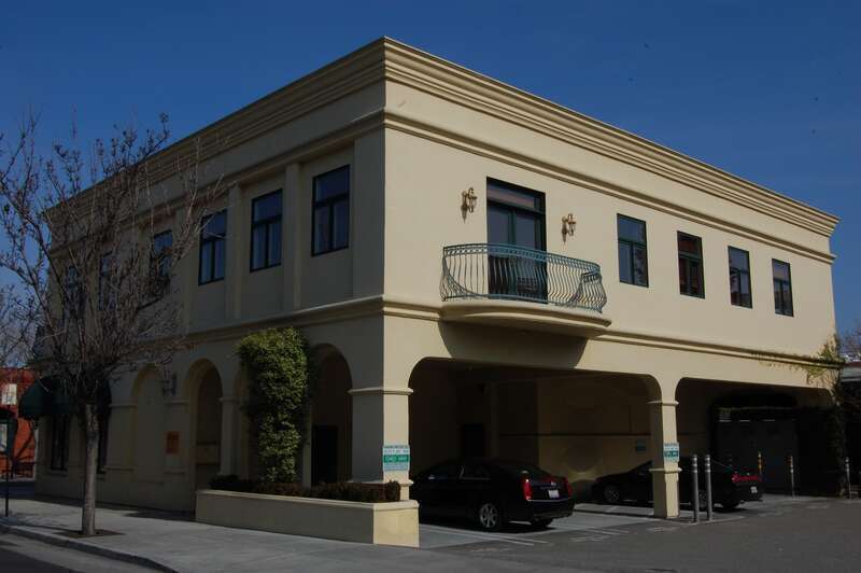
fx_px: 860
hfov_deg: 53.2
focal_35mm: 36
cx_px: 430
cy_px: 286
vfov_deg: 36.8
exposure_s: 1/125
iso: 200
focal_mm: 24
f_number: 22
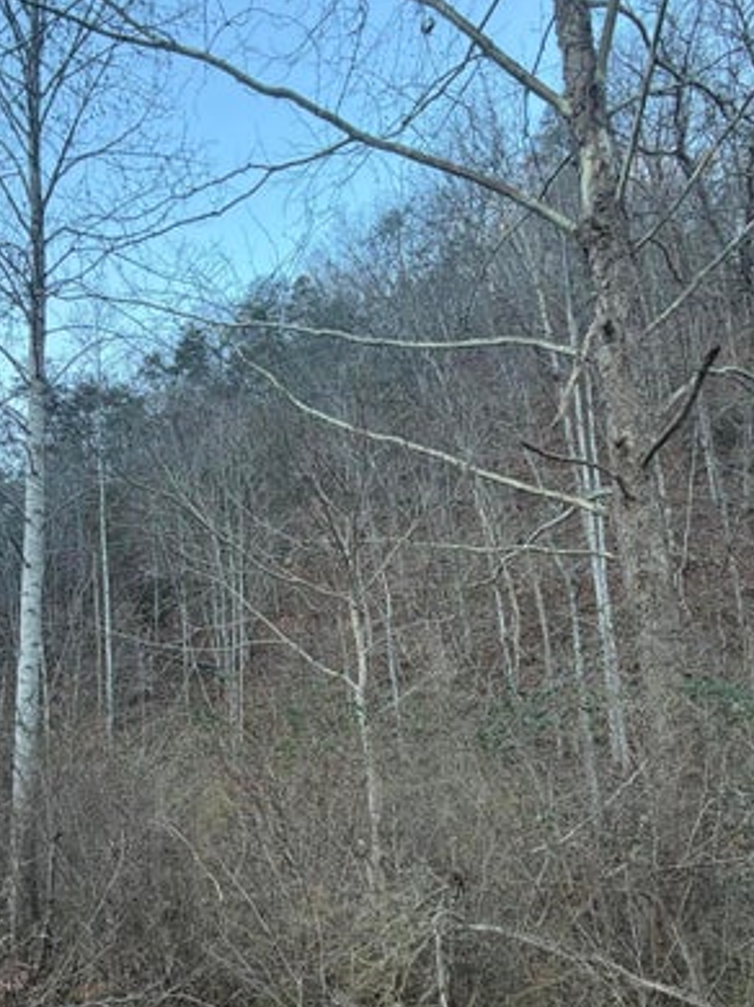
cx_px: 269
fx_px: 669
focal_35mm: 23
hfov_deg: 57.9
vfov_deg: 72.2
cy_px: 653
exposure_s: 1/121
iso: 50
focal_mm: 2.22
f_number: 2.2
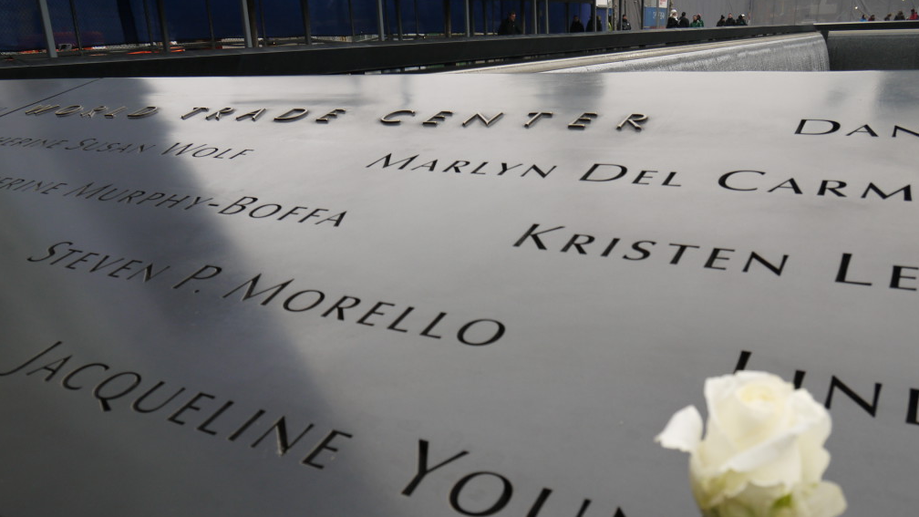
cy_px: 326
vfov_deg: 37.5
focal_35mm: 31
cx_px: 463
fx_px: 755
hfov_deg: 62.6
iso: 160
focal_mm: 14
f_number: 5.6
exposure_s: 1/250
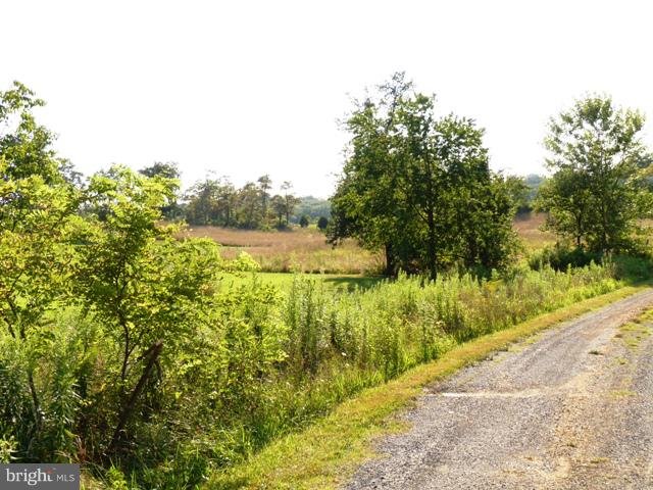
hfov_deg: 34.9
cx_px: 326
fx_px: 1038
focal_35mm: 55
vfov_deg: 26.6
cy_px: 245
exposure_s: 1/200
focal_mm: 9.9
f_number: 5
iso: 100
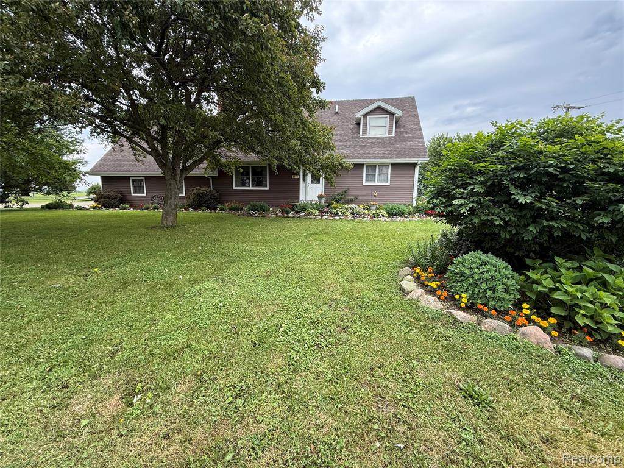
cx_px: 312
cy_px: 234
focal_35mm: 14
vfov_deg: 85.7
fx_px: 252
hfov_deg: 102.1
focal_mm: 2.22
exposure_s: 1/297
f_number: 2.2
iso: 50
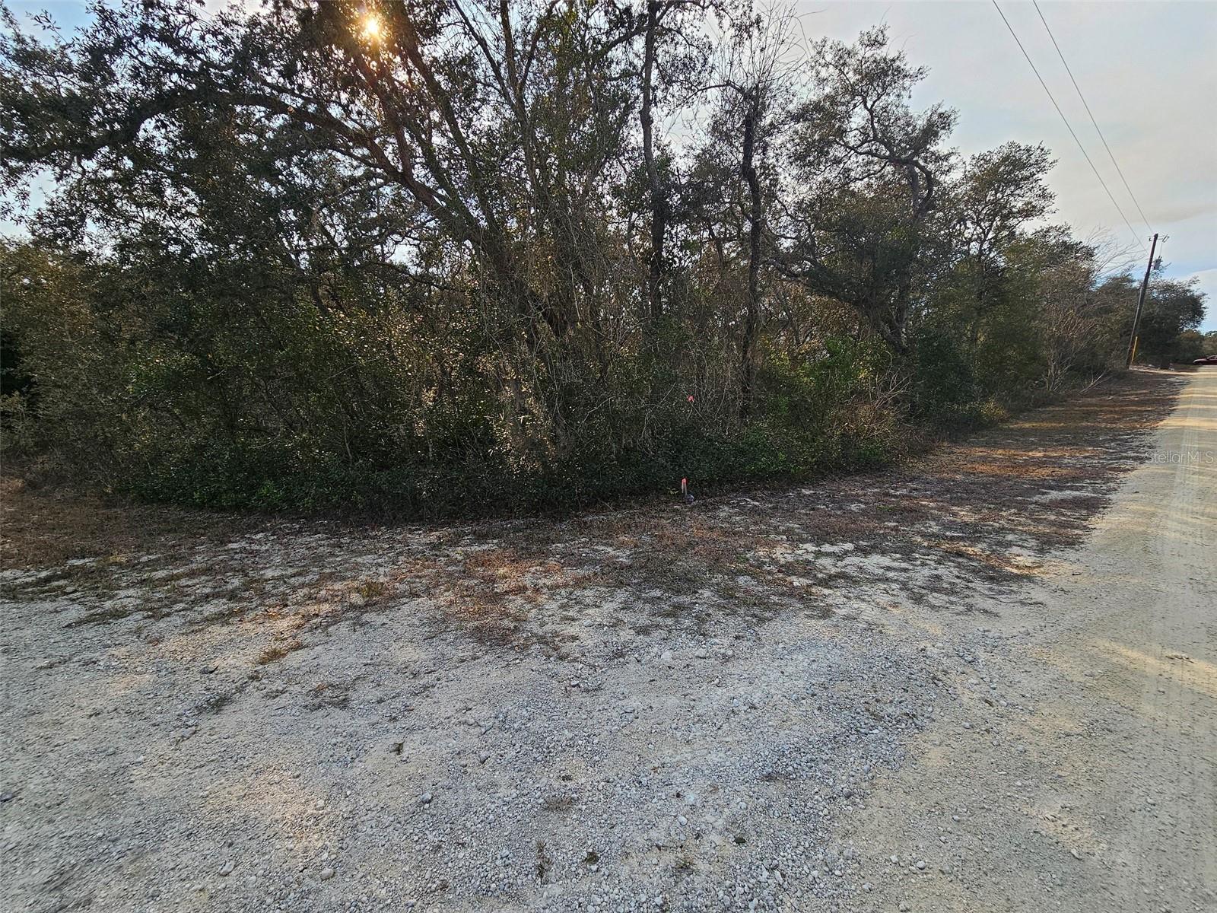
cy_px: 456
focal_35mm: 13
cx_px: 608
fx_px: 457
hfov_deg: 106.2
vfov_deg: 89.9
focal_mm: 2.2
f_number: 2.2
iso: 50
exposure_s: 1/1108
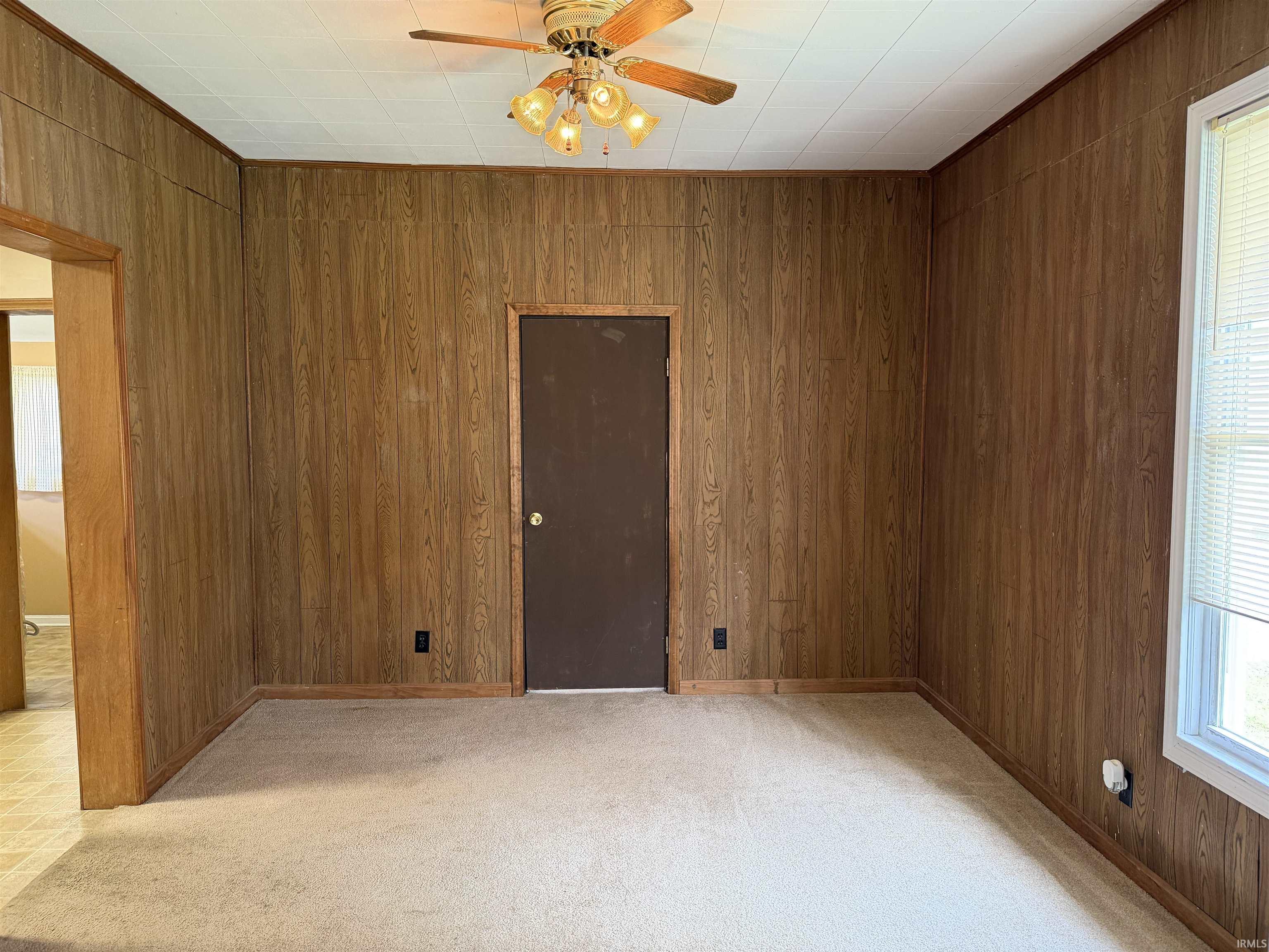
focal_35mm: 24
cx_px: 634
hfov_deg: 71.6
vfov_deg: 56.8
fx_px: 880
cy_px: 476
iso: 320
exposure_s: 1/60
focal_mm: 6.76
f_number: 1.78
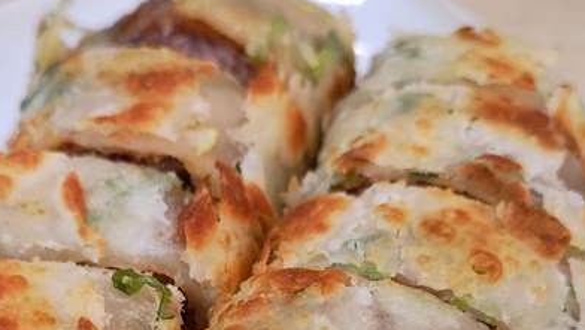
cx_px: 224
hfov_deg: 38.3
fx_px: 838
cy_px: 355
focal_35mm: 54
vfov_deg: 21.2
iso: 125
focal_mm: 3.95
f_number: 1.8
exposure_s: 1/50
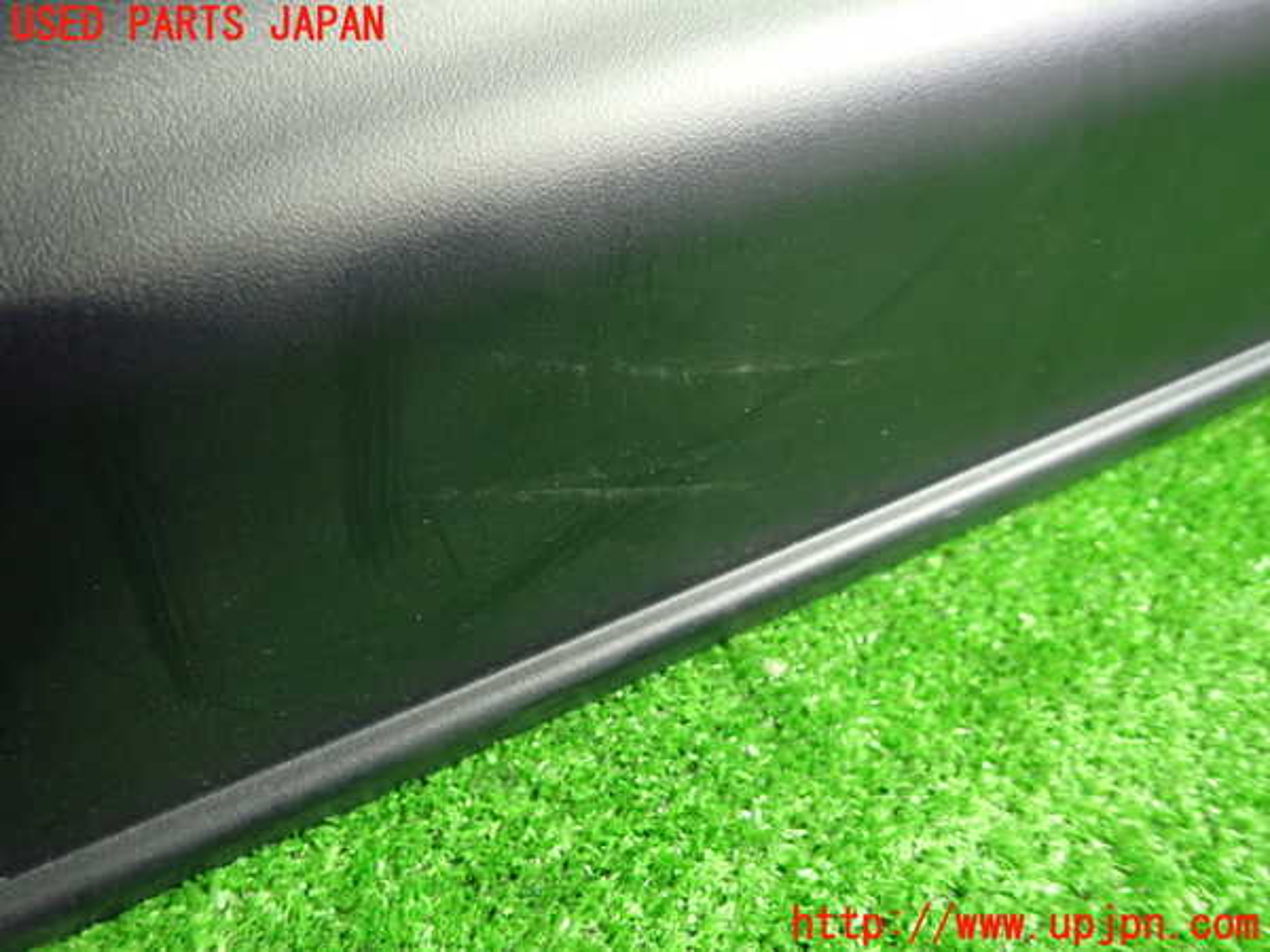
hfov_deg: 69.4
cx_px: 635
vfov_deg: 54.9
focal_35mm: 25
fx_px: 917
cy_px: 476
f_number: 2
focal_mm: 4.5
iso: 800
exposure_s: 1/30
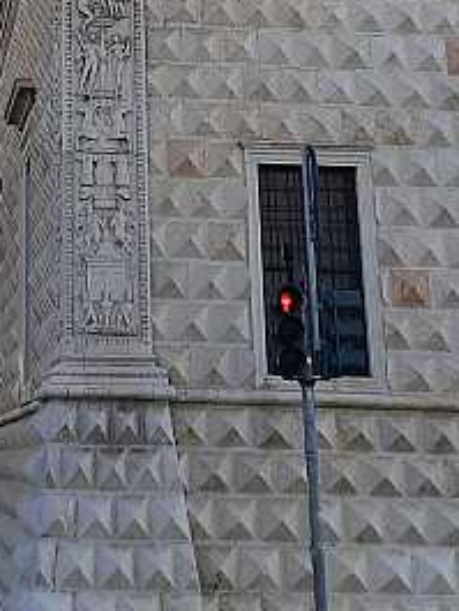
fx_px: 1555
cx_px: -18
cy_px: -158
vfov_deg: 20.5
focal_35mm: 88
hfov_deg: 16.4
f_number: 2
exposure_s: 1/698
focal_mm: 4.6
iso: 20
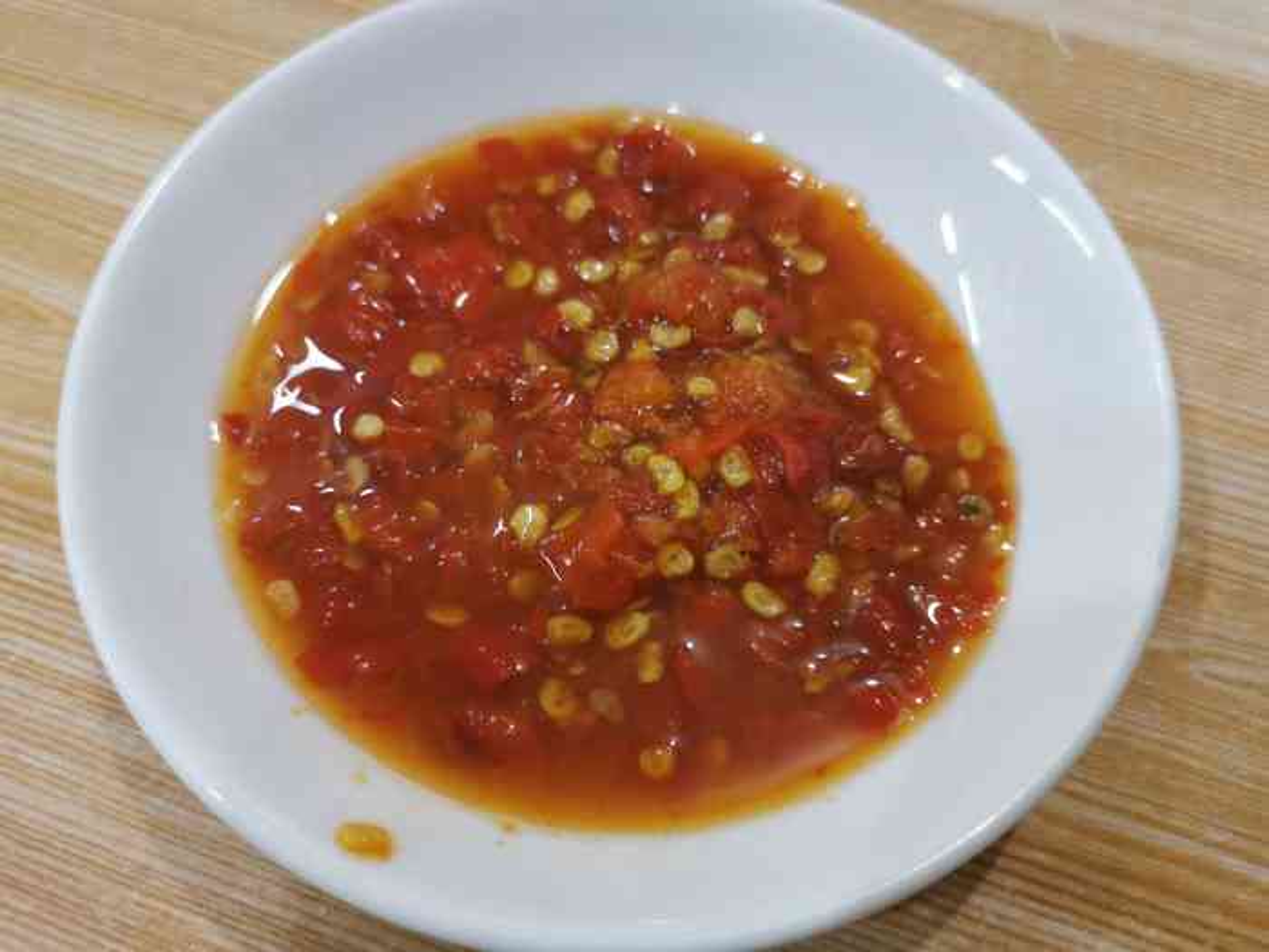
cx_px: 634
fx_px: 990
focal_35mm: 27
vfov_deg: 51.4
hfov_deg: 65.3
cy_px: 476
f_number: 1.8
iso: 320
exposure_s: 1/69.4
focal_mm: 5.58
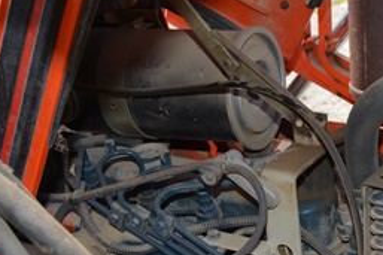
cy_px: 259
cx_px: 402
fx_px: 893
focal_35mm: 84
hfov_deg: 23.0
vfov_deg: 15.9
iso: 100
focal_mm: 24
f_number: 6.3
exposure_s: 1/200
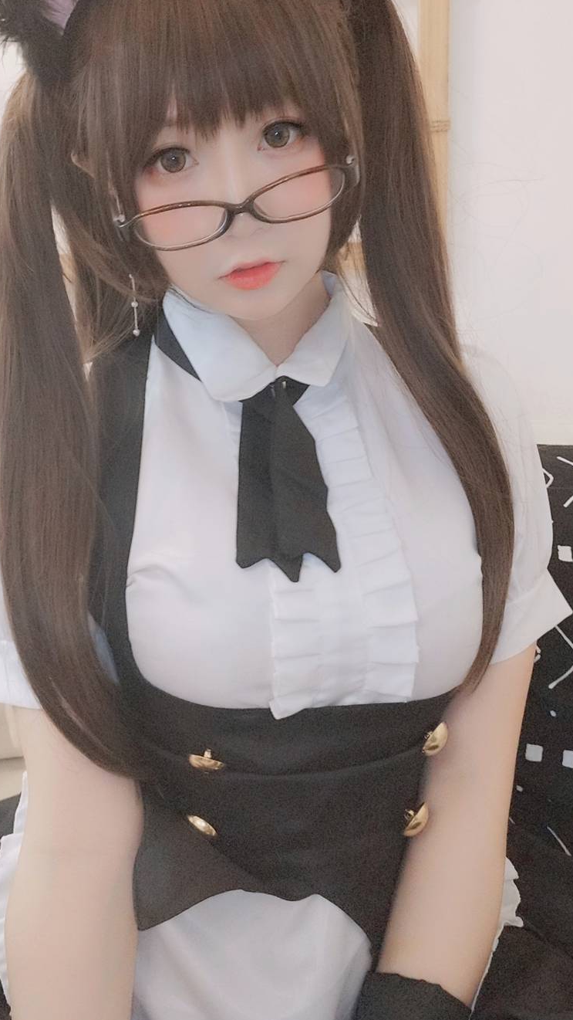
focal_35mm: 33
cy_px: 414
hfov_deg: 35.5
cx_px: 219
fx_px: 891
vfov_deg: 59.1
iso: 640
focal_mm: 4.36
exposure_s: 1/14
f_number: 1.8
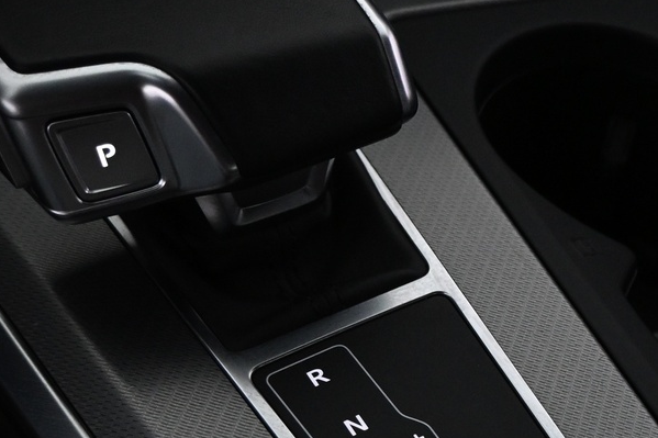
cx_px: 472
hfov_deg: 27.4
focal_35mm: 73
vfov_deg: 18.4
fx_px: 1334
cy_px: 369
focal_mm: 18
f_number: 3.5
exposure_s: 1/125
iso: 2200
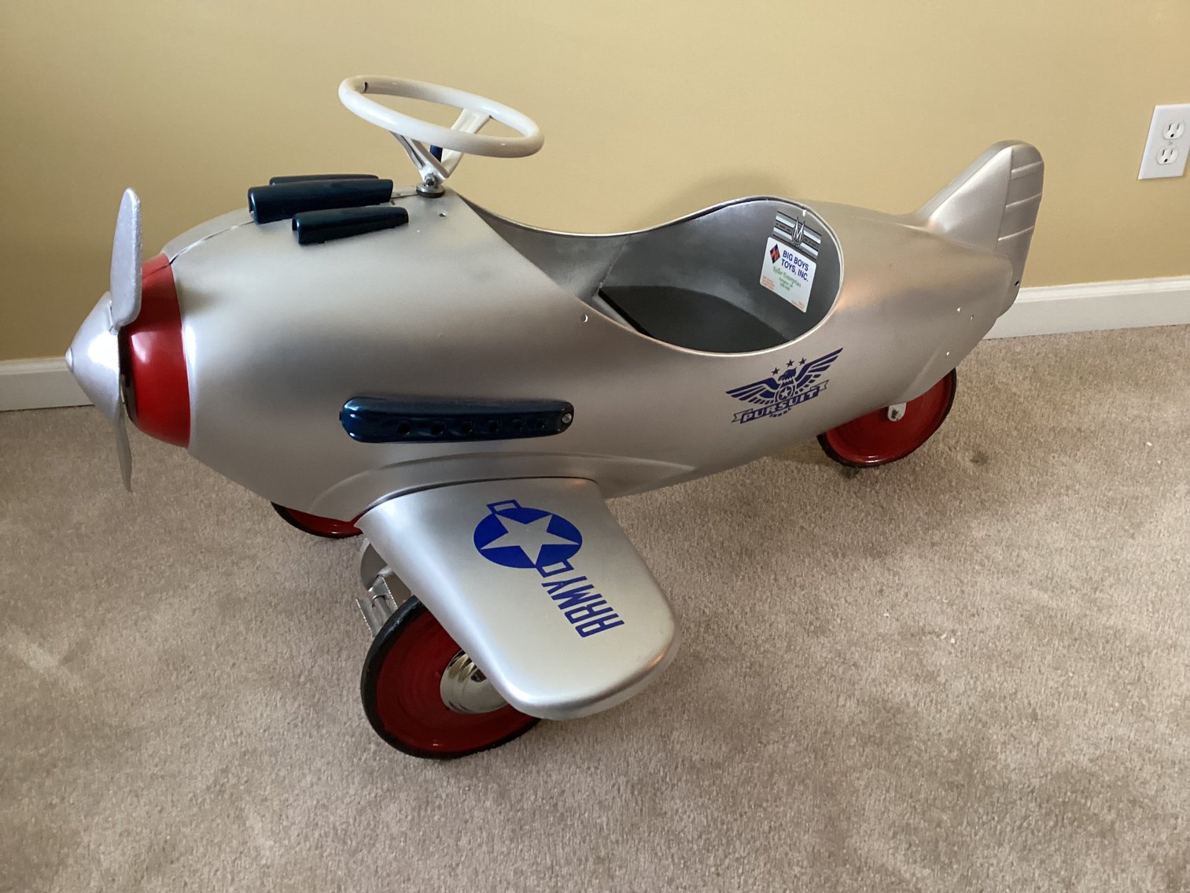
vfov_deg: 45.4
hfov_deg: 58.3
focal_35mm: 31
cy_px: 446
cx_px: 595
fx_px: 1066
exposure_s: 1/60
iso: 320
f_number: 2.4
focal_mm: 3.3
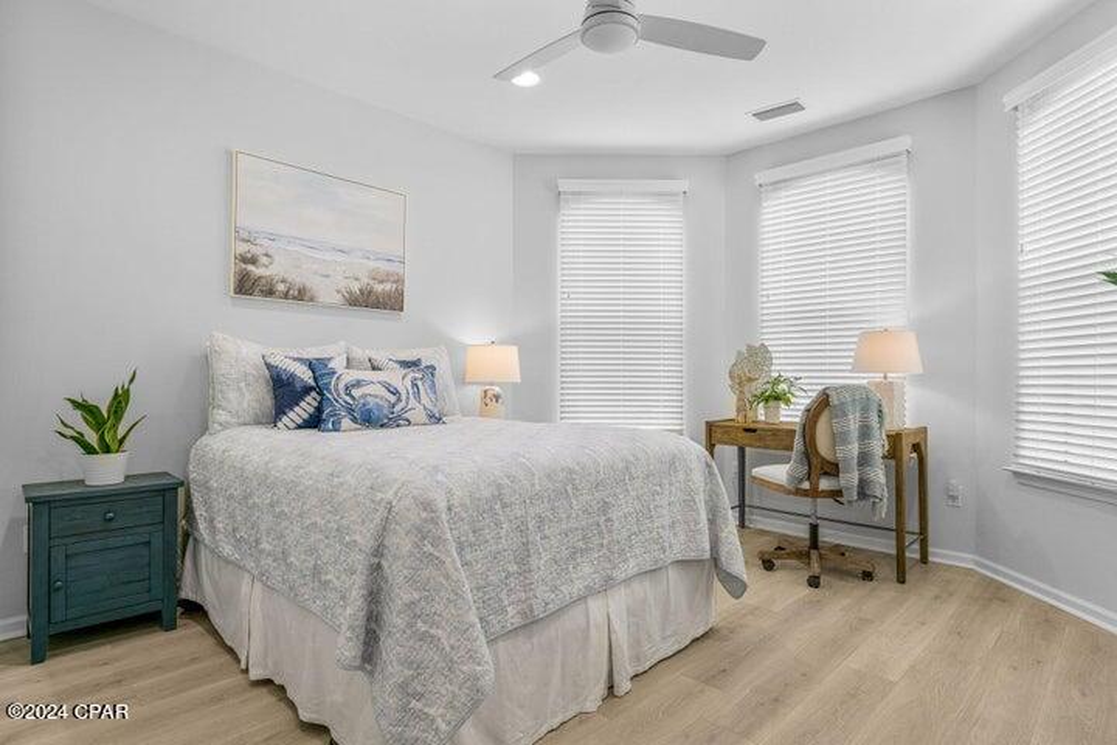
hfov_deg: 88.4
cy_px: 372
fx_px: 574
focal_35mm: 18
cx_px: 558
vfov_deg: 65.9
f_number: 8
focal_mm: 18.5
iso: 400
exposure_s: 1/20
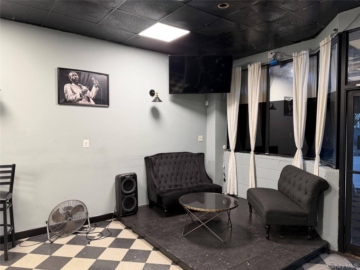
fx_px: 250
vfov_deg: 56.8
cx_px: 180
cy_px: 135
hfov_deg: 71.6
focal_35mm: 24
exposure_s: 1/60
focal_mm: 6.76
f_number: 1.78
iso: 200
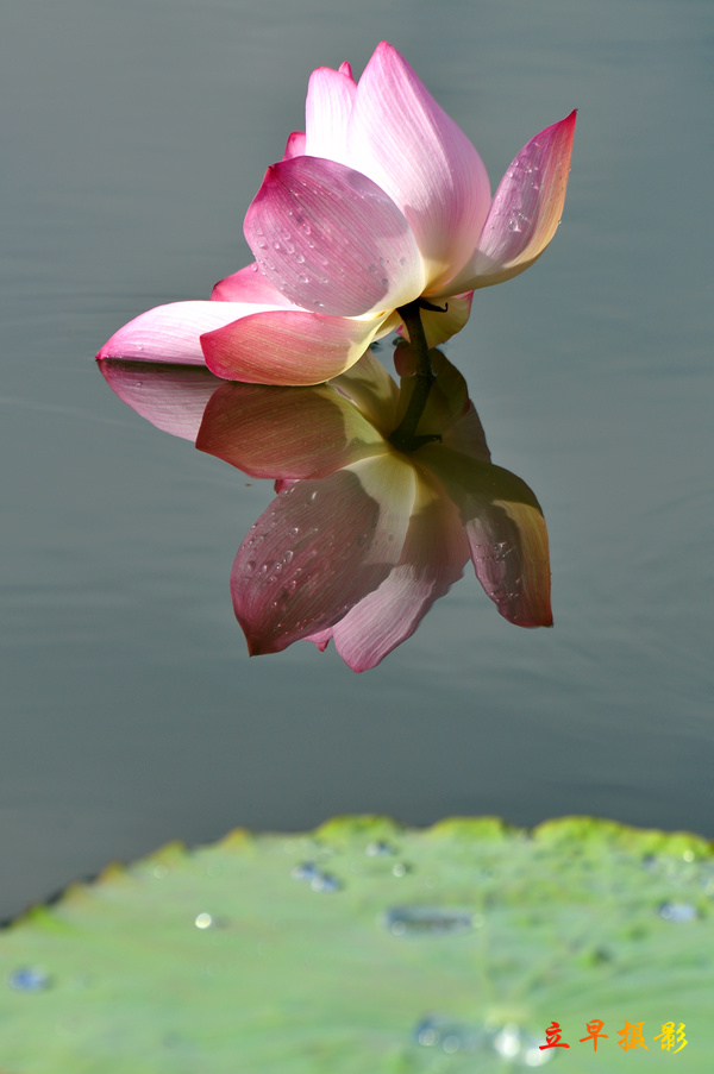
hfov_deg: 4.2
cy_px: 537
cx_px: 357
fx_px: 9839
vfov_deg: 6.3
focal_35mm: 330
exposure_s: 1/400
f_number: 8
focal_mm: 220
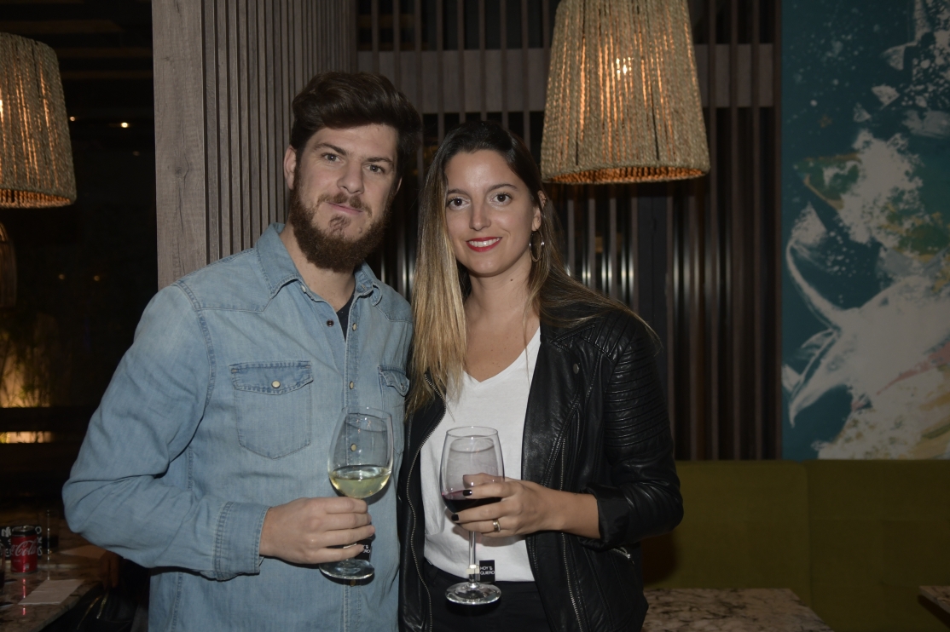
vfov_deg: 36.9
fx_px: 950
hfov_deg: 53.1
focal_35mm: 36
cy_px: 316
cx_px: 475
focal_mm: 24
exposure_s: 1/125
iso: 800
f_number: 2.8
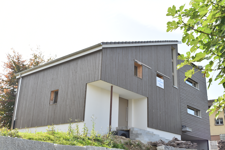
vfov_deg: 31.9
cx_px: 112
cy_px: 75
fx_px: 263
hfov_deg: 46.4
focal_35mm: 42
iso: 100
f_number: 8
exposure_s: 1/200
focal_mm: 28
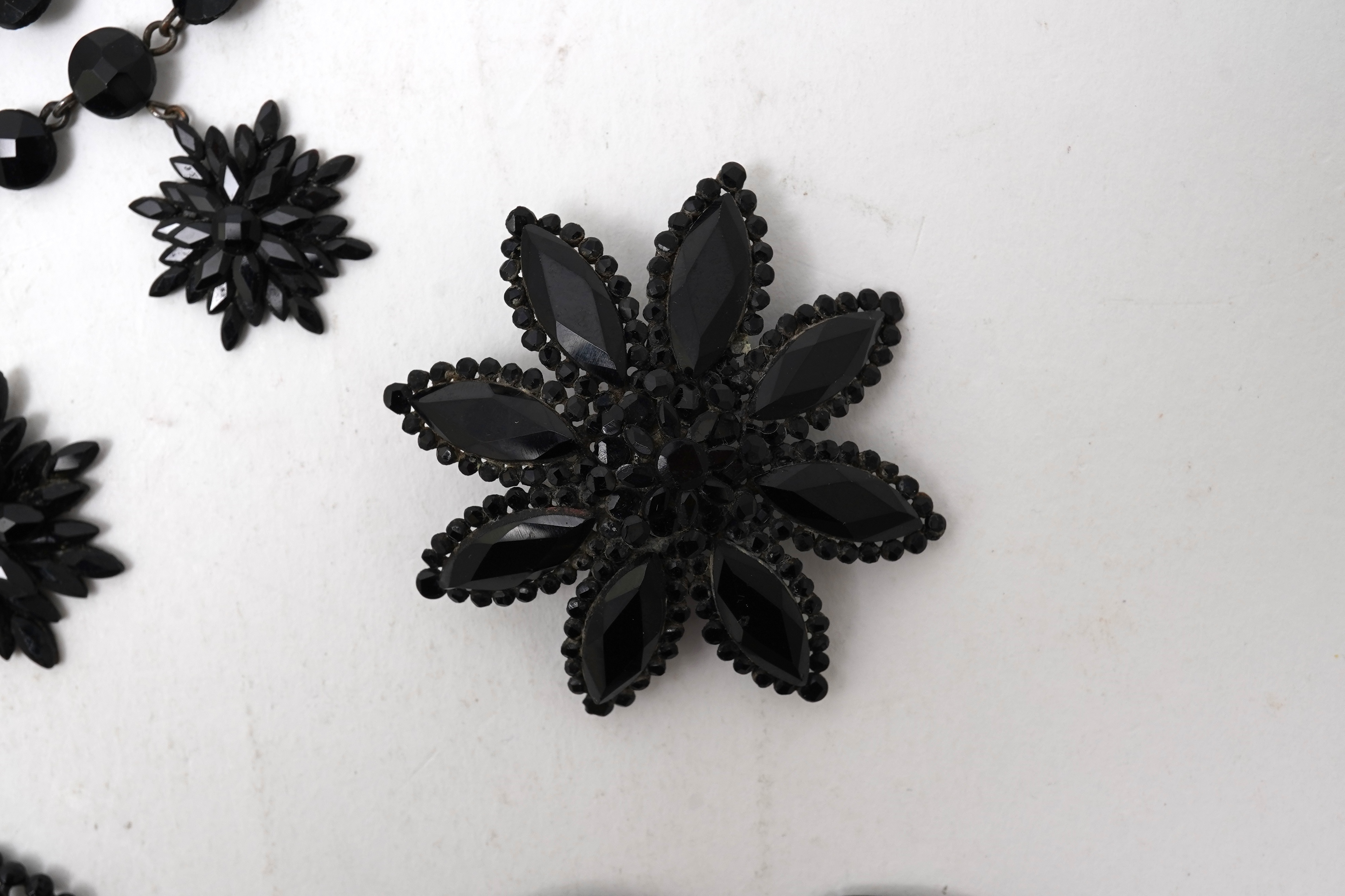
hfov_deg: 43.6
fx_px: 1681
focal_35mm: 45
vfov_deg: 29.9
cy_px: 448
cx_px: 672
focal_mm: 30
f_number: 18
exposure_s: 1/125
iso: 320
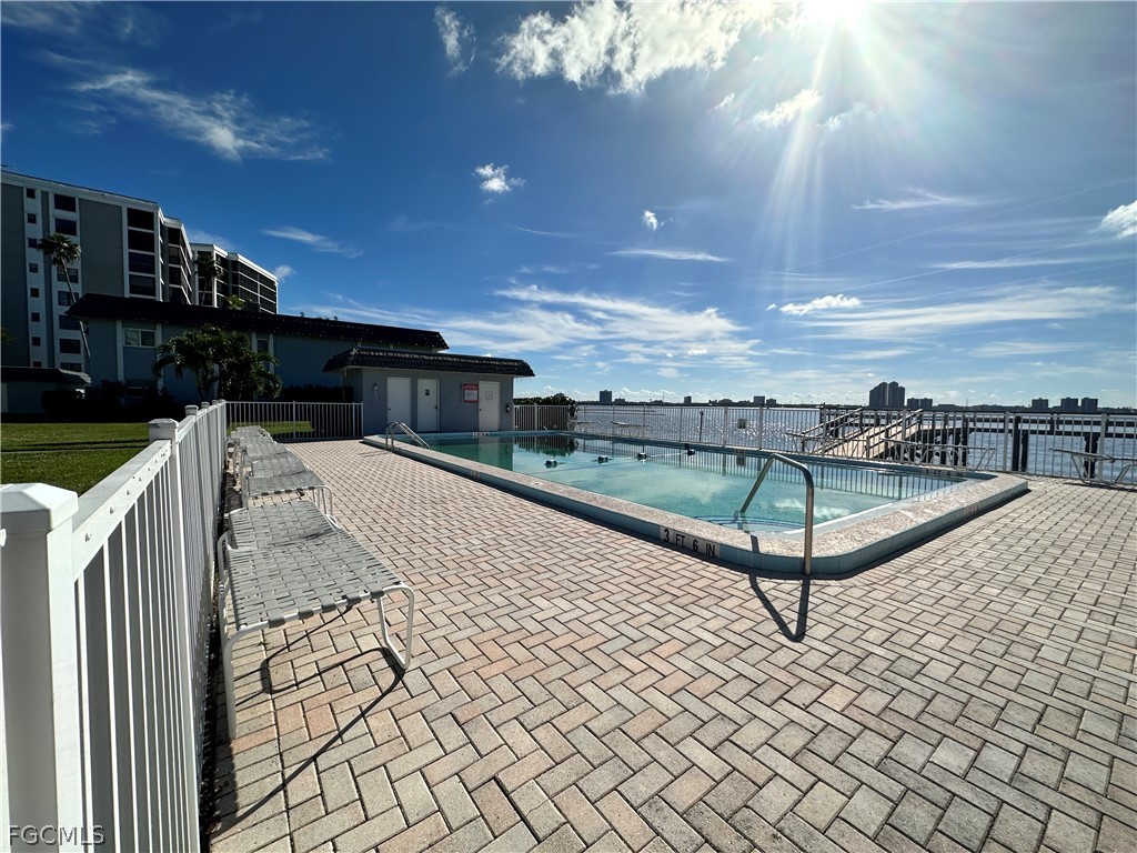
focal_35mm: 14
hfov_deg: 102.1
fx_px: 460
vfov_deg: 85.7
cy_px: 426
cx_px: 568
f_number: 2.2
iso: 50
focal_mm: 2.22
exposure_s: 1/6494
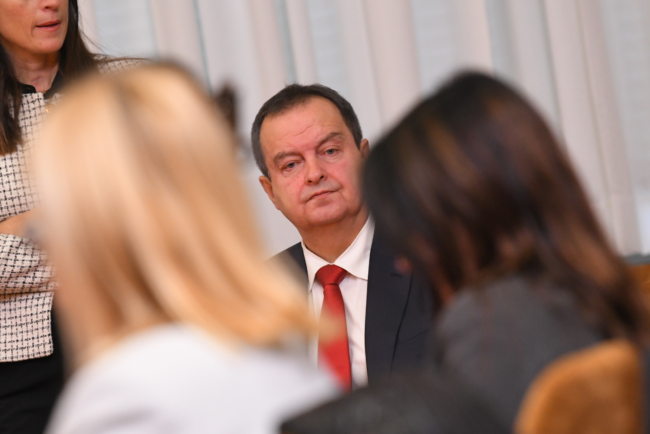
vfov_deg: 6.9
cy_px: 217
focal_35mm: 200
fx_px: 3611
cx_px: 325
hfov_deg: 10.3
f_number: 4
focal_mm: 200
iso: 3200
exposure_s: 1/320
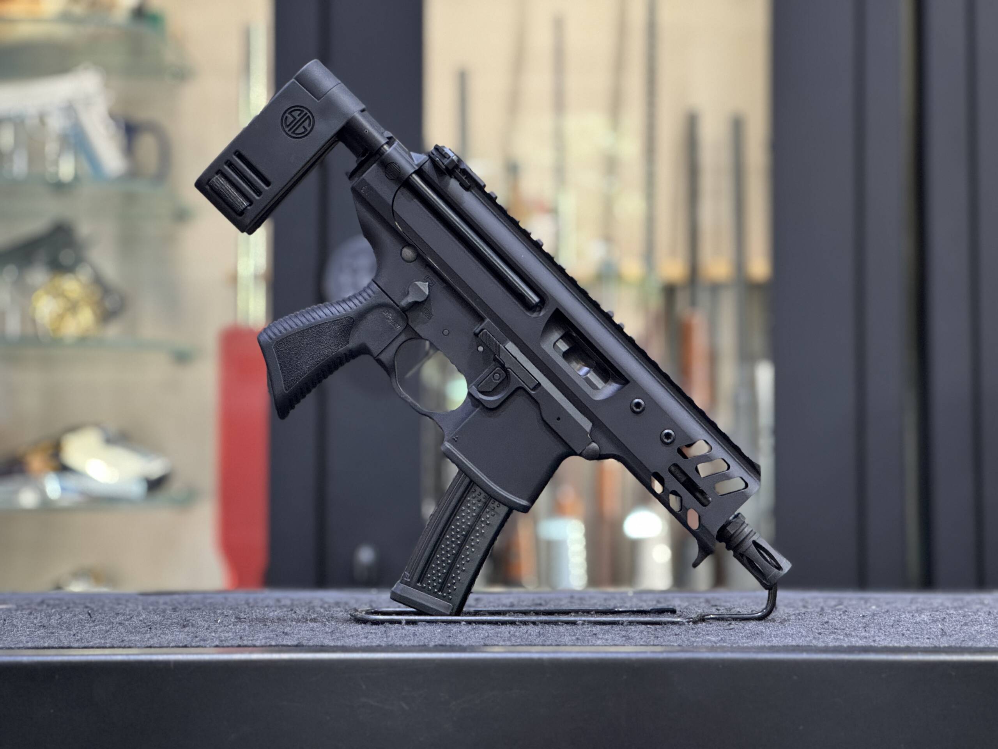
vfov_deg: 19.1
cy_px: 374
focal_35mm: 77
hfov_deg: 25.3
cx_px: 499
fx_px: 2220
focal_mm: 9
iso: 250
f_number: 2.8
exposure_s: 1/50
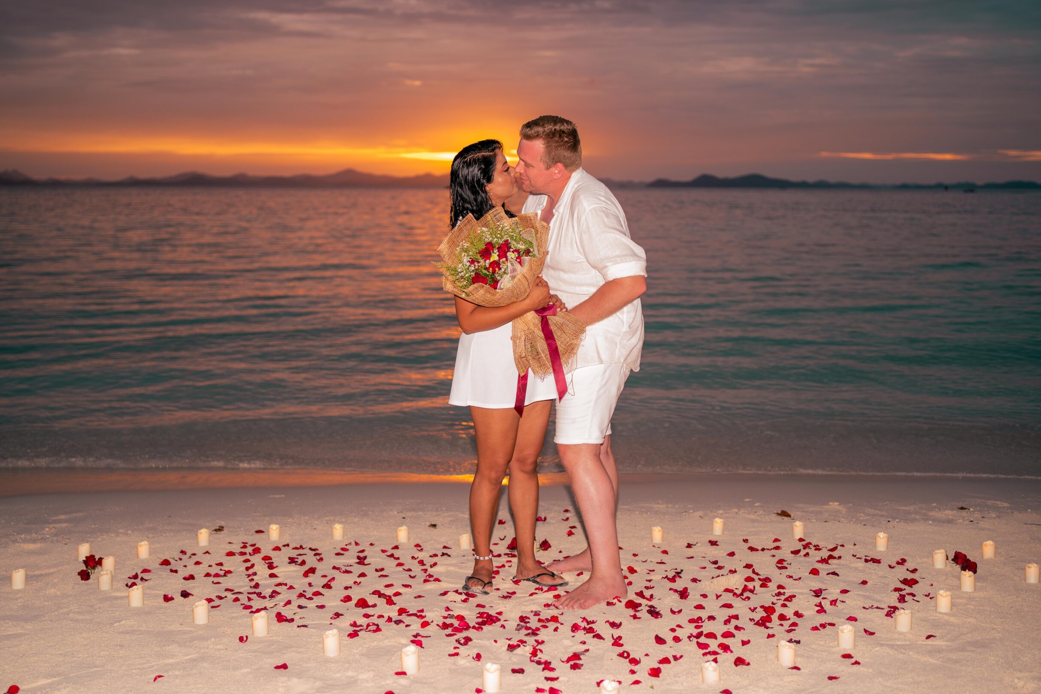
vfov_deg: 35.9
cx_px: 505
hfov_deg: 51.9
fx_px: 1070
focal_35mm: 37
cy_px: 347
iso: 100
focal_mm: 35
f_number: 2.2
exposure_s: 1/160
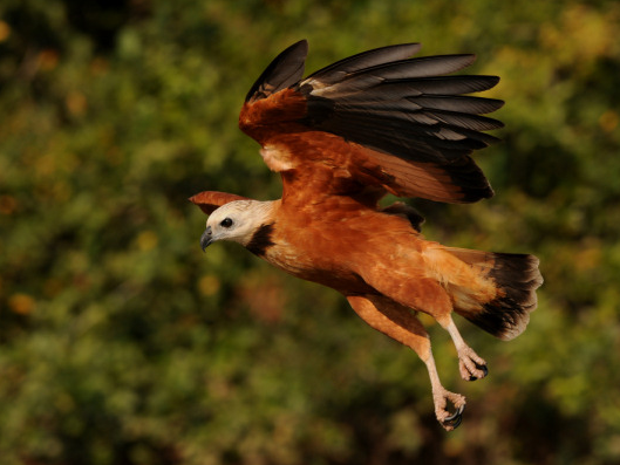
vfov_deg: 4.5
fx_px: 5858
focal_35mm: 327
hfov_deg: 6.1
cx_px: 281
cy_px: 233
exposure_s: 1/800
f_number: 5
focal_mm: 200
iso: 200
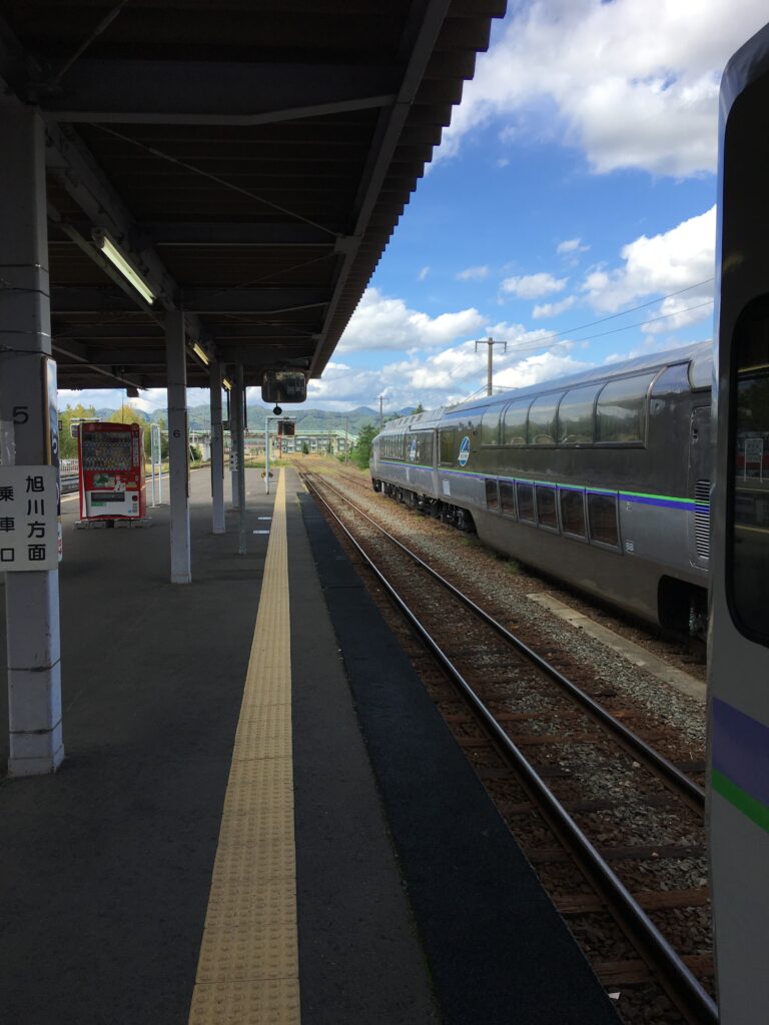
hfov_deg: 48.2
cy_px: 512
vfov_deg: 61.7
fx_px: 859
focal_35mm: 29
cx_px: 384
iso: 25
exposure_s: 1/884
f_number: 2.2
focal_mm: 4.15
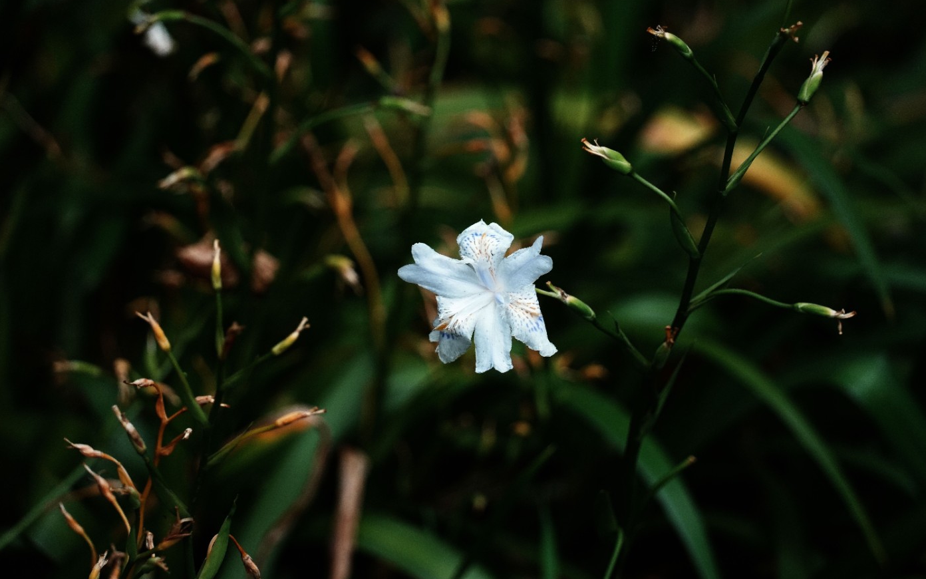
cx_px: 464
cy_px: 304
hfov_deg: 10.2
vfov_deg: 6.4
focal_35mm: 205
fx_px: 5173
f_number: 5.6
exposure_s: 1/400
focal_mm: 200
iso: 800
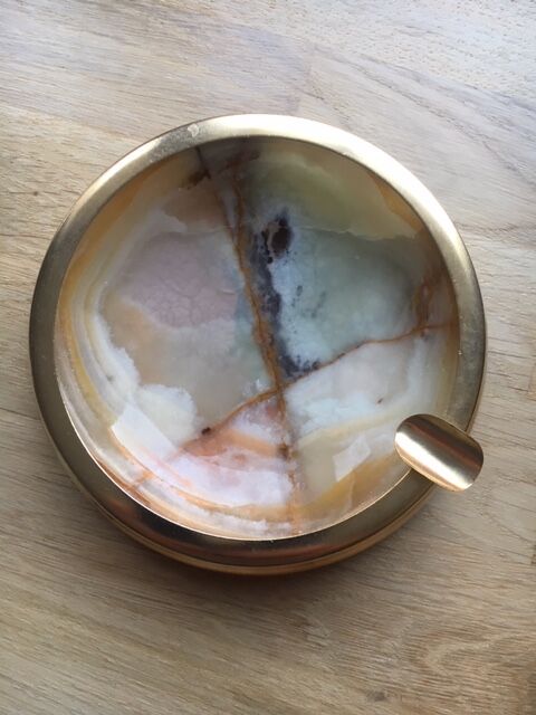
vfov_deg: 61.7
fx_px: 599
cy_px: 358
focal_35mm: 29
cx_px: 268
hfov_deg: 48.2
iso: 32
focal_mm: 4.15
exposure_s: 1/33
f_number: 2.2
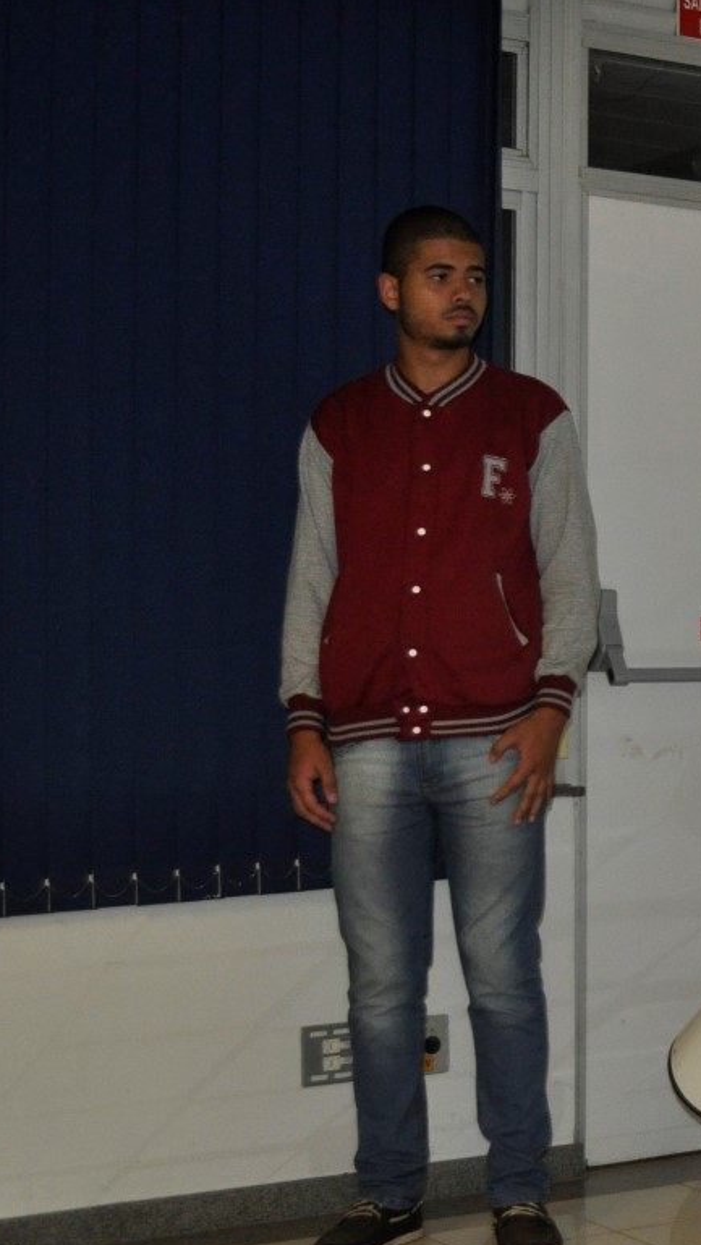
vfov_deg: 29.0
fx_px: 2410
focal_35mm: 73
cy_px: 625
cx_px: 1146
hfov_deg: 15.0
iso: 800
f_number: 3.8
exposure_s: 1/60
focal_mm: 22
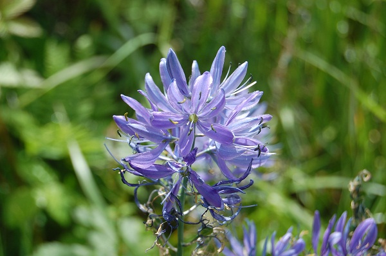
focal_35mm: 82
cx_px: 193
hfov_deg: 24.7
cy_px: 128
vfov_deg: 16.5
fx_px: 883
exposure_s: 1/250
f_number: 8
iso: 200
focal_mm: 55
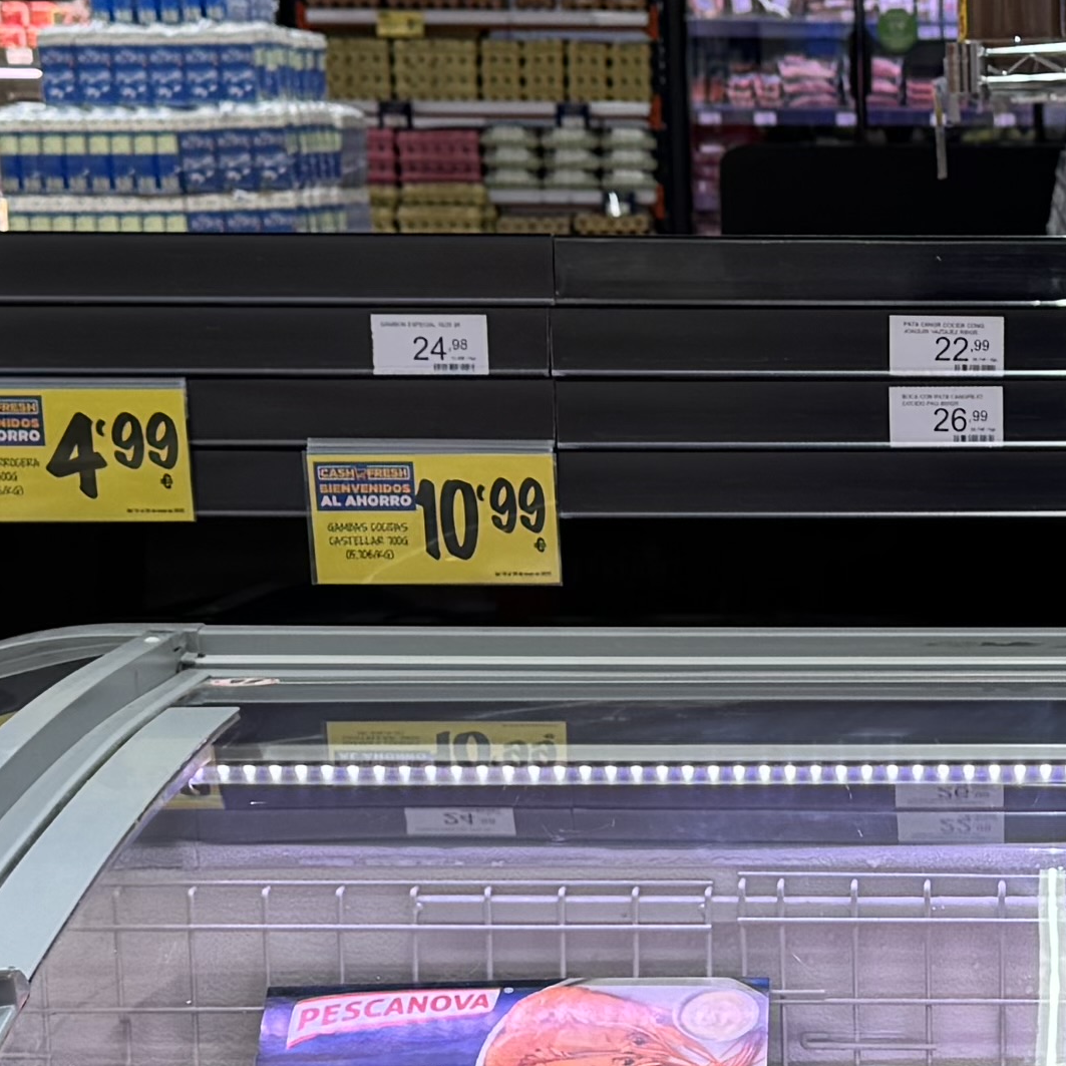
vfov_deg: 15.0
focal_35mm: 114
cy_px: 1085
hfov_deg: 15.0
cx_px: 1081
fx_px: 3972
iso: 64
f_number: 1.78
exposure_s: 1/153
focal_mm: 6.76
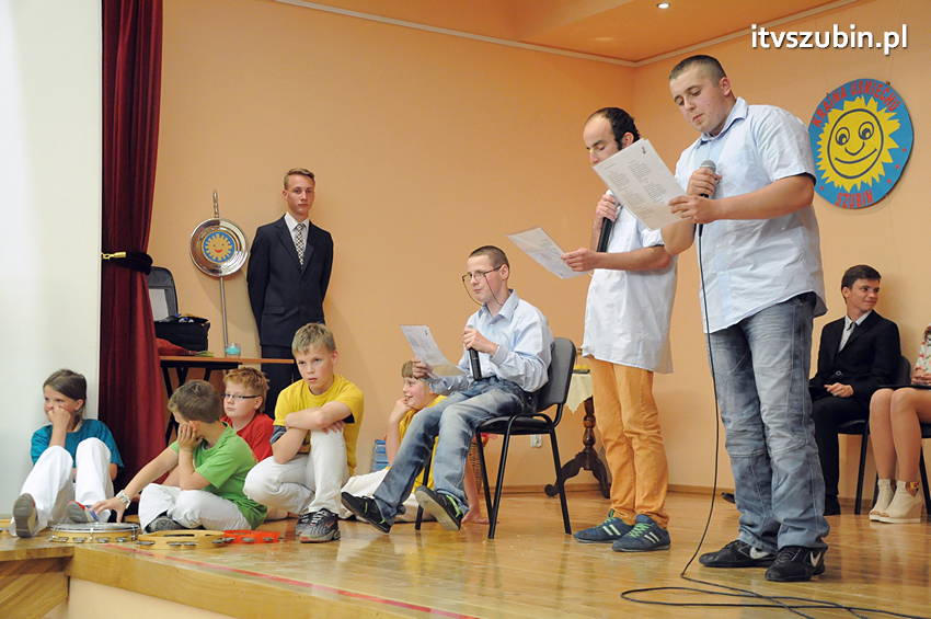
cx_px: 466
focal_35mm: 52
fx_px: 1356
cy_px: 310
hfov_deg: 37.9
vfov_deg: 25.7
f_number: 5.6
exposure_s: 1/60
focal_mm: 35
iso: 2500
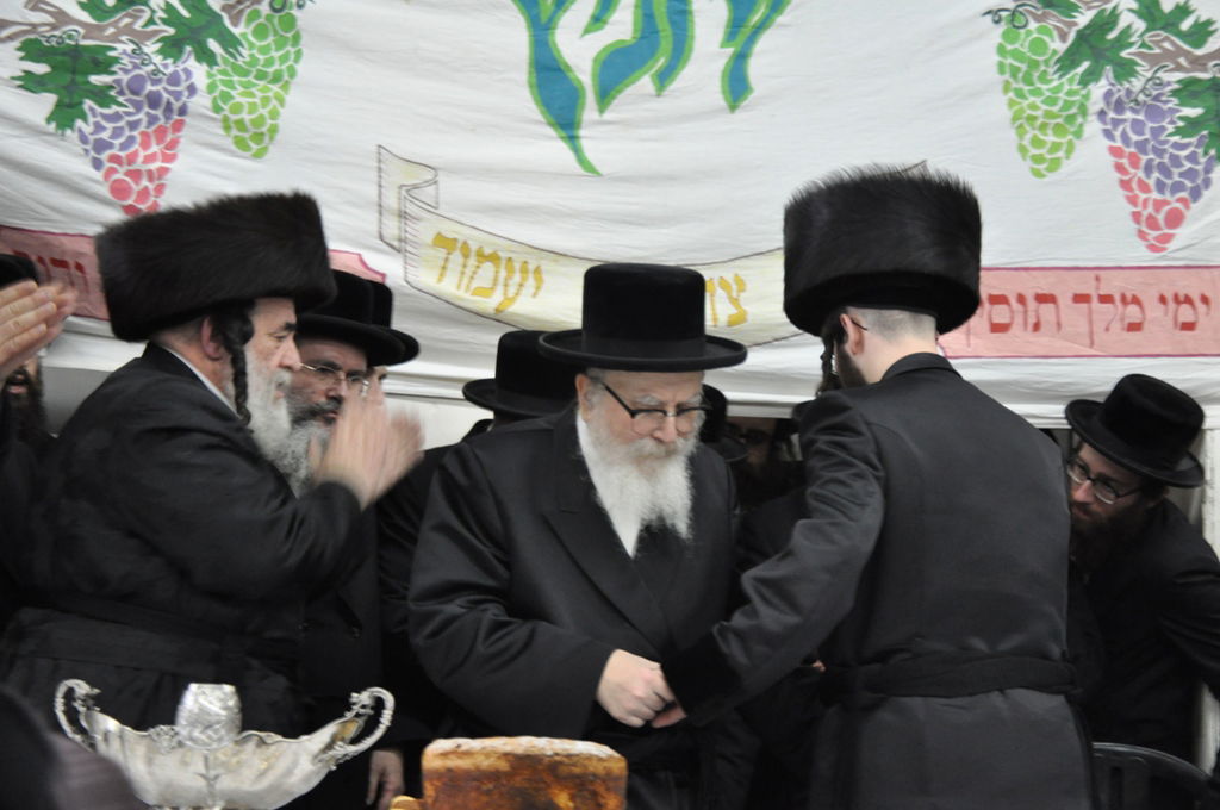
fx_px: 2285
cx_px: 610
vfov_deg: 20.1
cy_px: 405
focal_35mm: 68
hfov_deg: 29.9
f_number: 4.8
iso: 1400
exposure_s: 1/30
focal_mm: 45
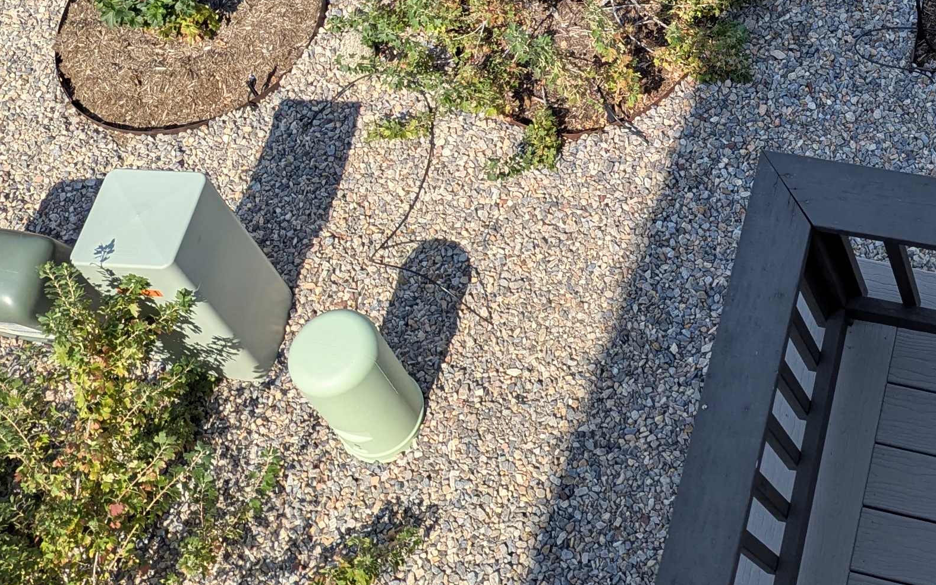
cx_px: 802
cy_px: -131
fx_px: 1683
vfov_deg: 18.6
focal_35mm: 66
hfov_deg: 30.0
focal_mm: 6.81
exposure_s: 1/1490
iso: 41
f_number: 1.85
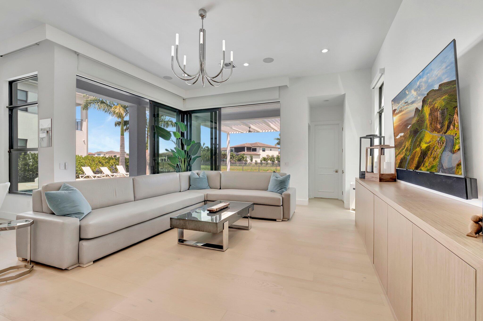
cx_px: 242
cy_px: 160
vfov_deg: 77.2
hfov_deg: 100.4
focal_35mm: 15
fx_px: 201
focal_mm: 10
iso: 640
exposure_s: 1/50
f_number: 8
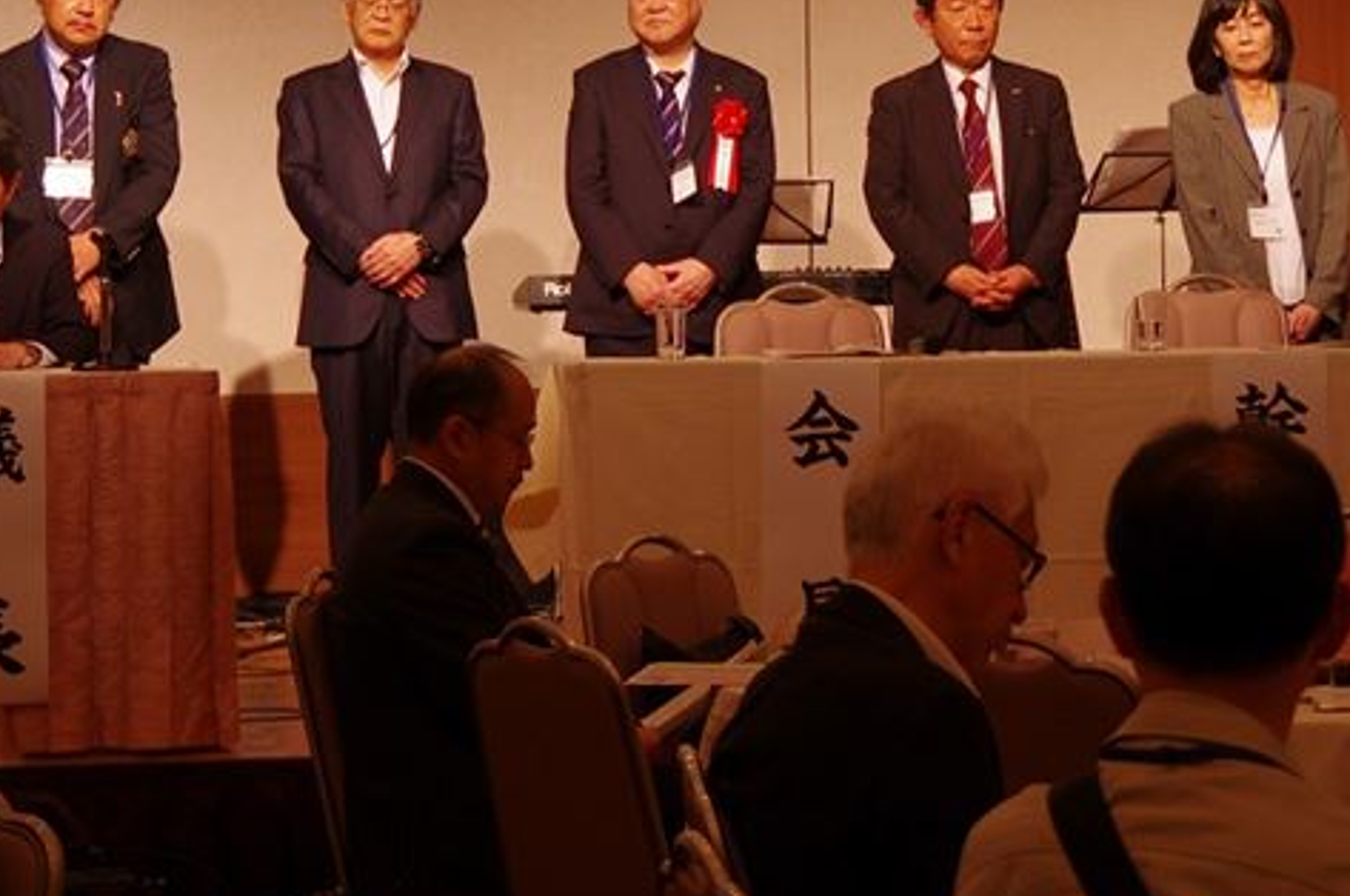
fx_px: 5617
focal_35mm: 150
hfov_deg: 13.7
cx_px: 664
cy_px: -91
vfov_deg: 9.0
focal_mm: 40
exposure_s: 1/80
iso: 200
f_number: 4.5
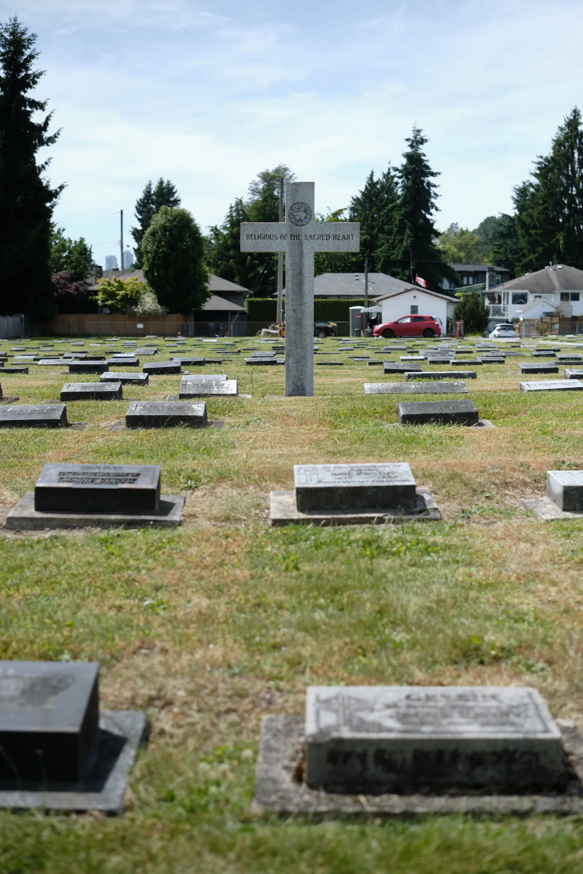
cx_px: 292
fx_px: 1214
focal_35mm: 50
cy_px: 437
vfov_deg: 39.6
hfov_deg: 27.0
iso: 160
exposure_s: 1/8000
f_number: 2.2
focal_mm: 33
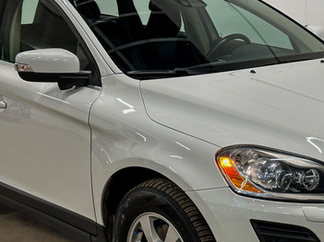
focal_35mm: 82
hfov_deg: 23.4
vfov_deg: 18.0
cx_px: 268
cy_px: 144
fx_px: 767
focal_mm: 6.86
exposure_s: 1/50
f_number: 1.78
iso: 100
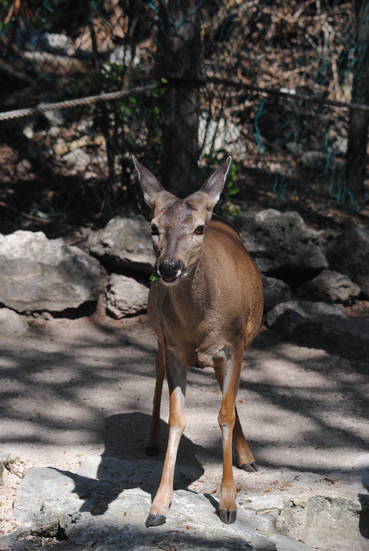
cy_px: 276
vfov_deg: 20.0
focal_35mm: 102
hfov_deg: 13.5
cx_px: 184
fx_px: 1564
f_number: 5.6
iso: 140
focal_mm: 68
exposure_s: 1/500
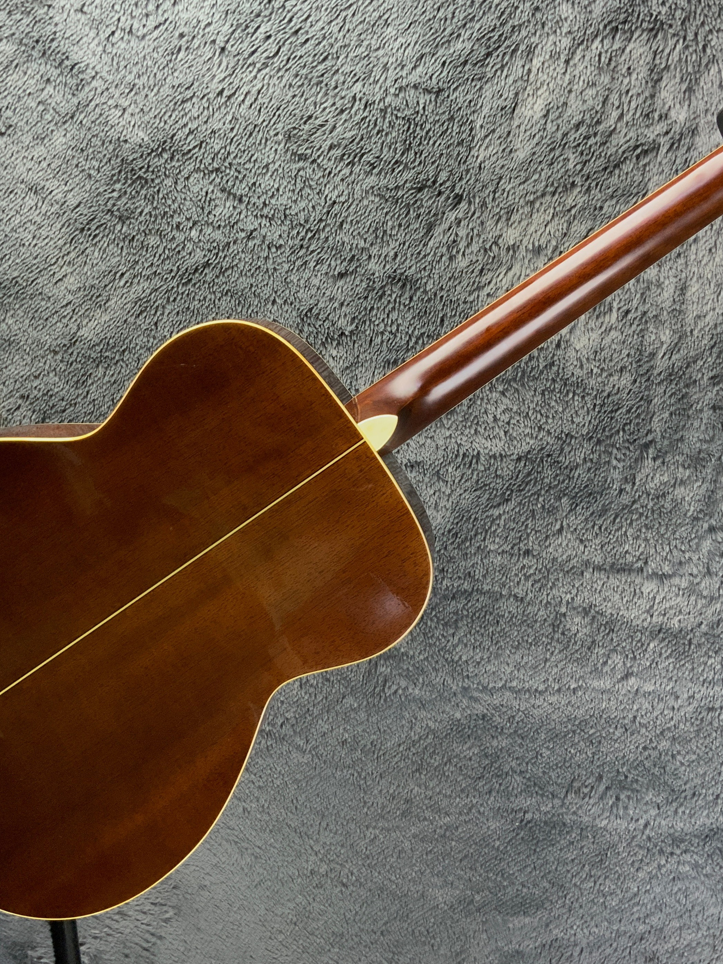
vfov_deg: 44.8
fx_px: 1170
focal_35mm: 42
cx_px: 376
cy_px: 460
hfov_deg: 34.3
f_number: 1.8
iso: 160
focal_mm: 3
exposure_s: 1/60
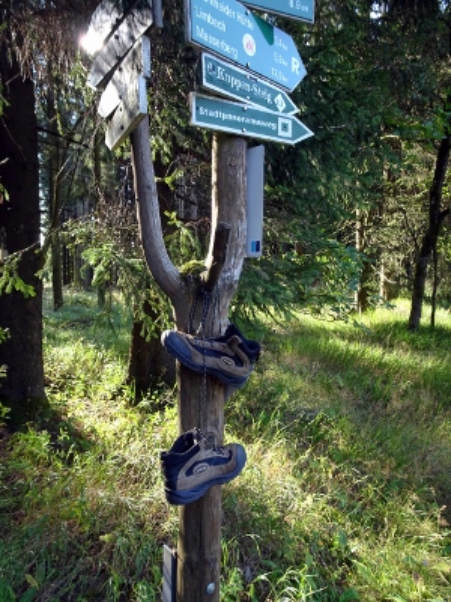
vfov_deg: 71.6
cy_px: 301
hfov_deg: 56.8
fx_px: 417
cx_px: 226
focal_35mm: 24
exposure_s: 1/60
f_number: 3.5
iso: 80
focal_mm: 4.12
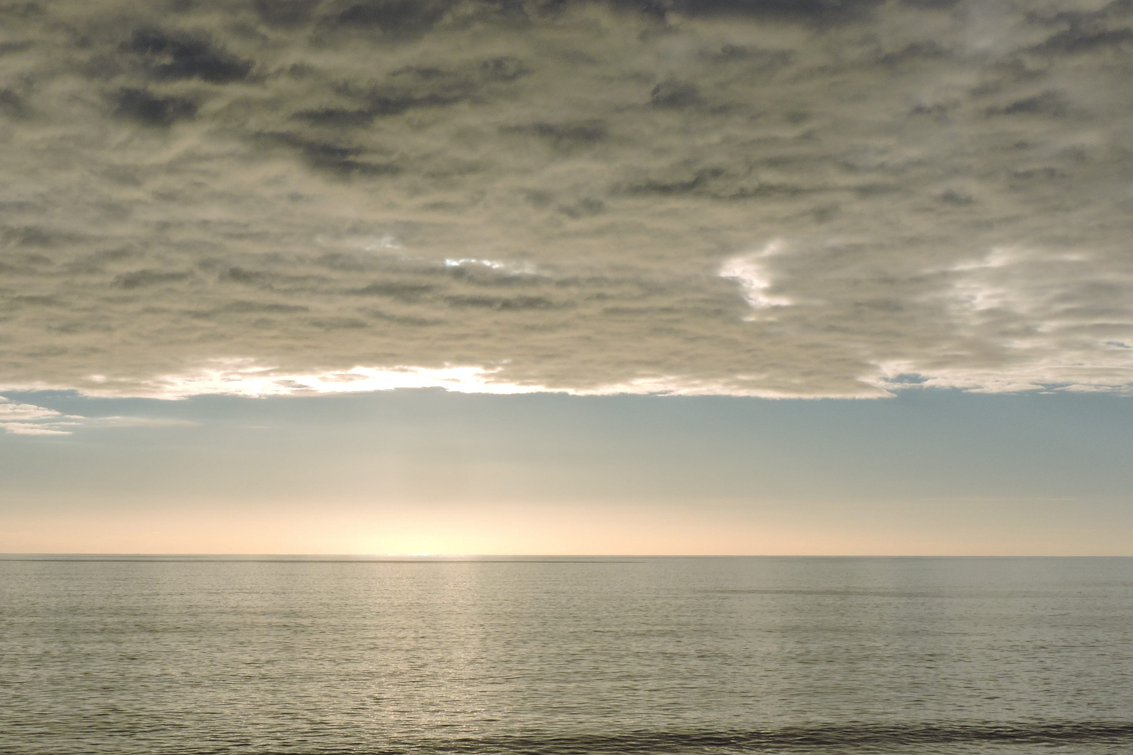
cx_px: 395
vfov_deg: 21.9
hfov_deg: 32.2
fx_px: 1951
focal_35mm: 62
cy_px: 457
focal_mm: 8.1
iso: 100
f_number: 6.3
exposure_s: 1/1250
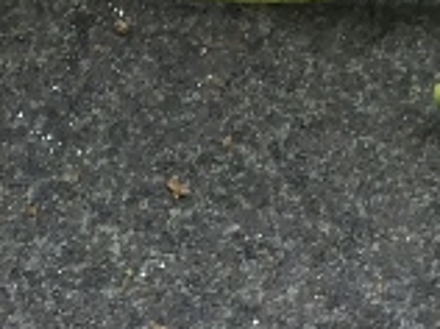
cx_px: 145
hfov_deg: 5.9
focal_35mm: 338
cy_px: -669
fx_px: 4290
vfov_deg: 4.2
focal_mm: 6
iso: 16
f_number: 2.4
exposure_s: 1/121
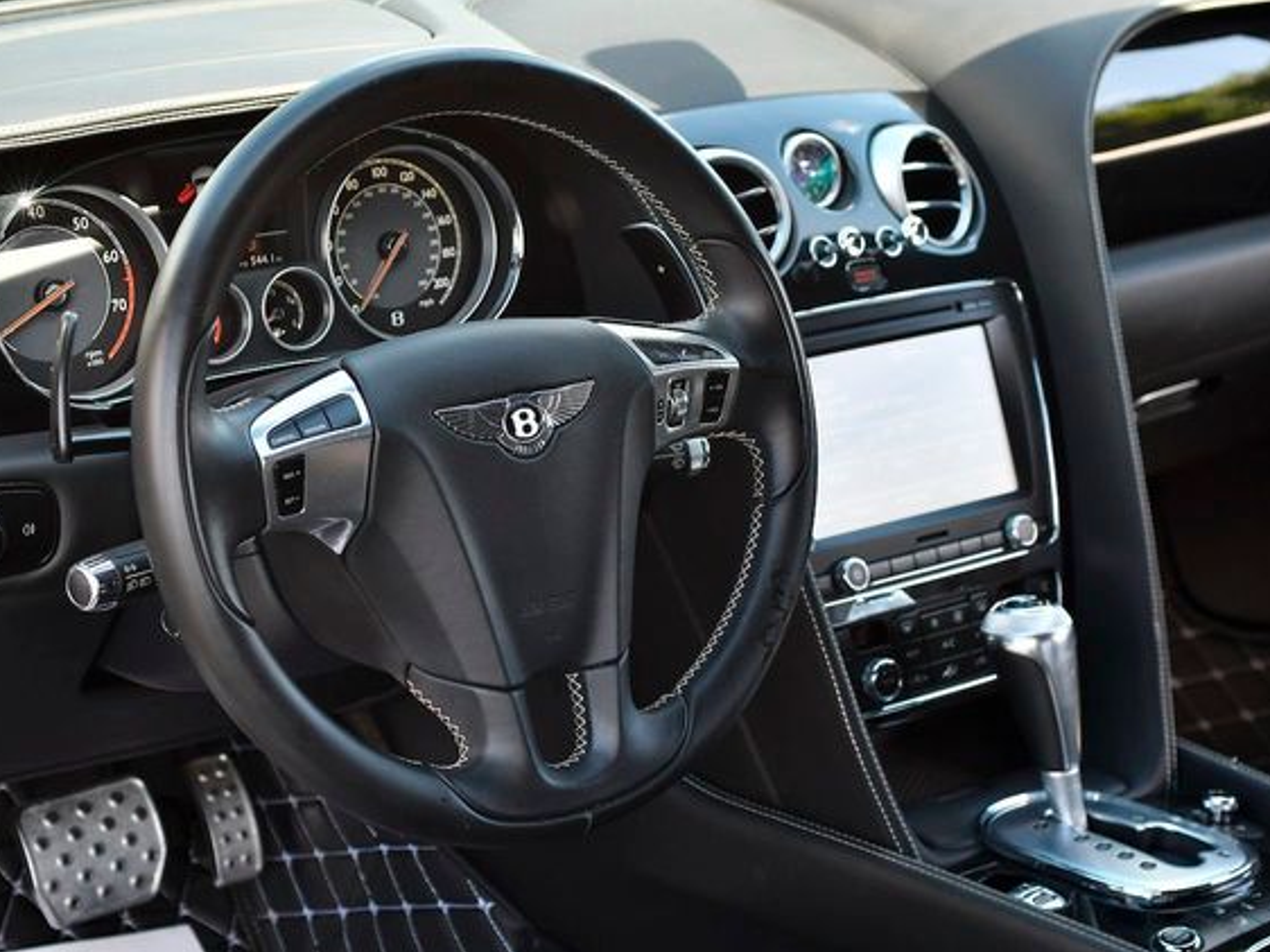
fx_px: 2530
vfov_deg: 21.3
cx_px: 563
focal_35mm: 69
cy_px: 476
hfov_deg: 28.2
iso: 640
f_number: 5
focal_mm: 42
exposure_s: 1/400
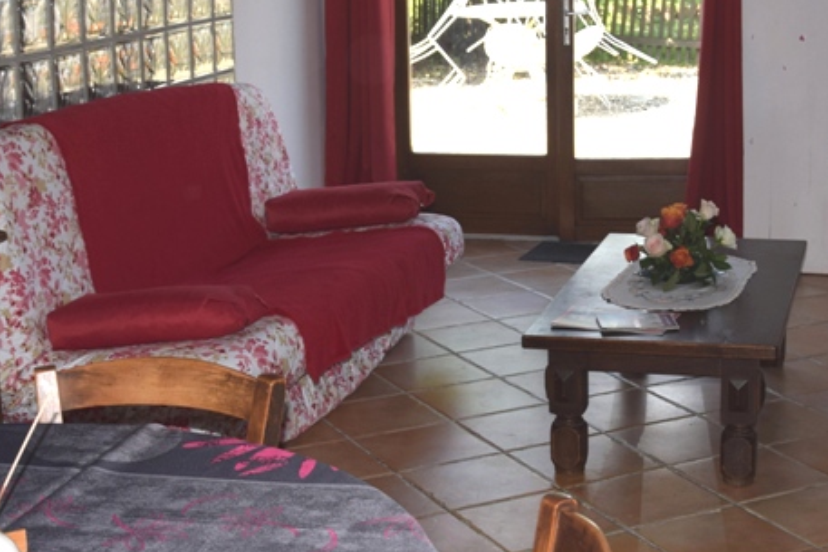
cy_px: 221
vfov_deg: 20.0
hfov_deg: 29.6
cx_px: 464
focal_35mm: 68
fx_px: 1564
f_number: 3.5
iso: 100
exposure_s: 1/200
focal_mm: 18
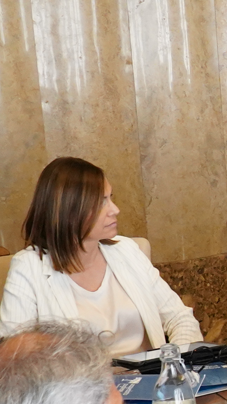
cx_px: 513
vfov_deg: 21.8
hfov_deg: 10.9
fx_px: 1038
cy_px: 299
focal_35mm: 97
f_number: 5.6
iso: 5000
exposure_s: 1/160
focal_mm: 18
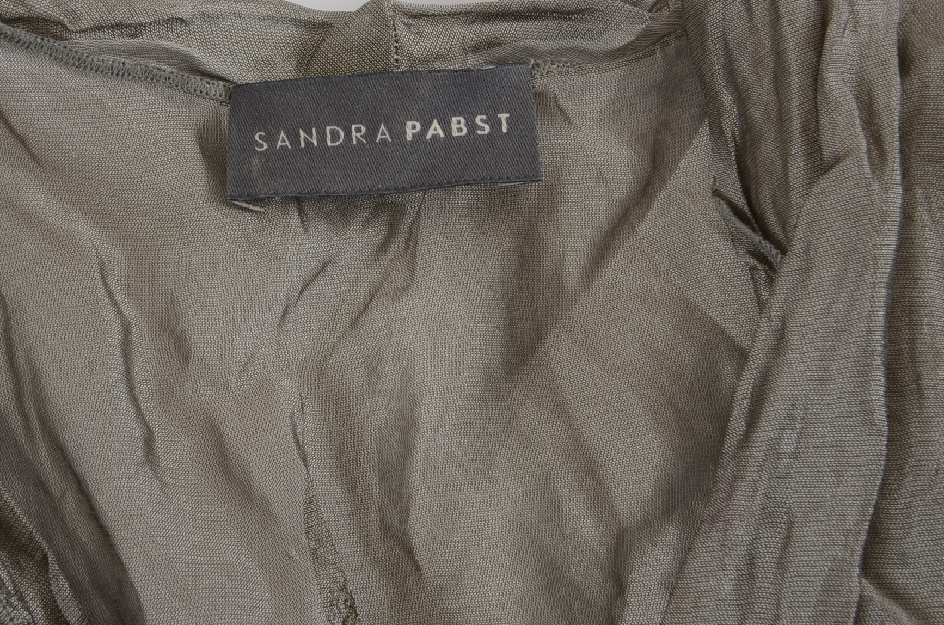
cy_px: 265
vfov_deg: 16.8
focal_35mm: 81
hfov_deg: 25.0
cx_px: 337
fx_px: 2119
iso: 200
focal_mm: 38
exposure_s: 1/125
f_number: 14
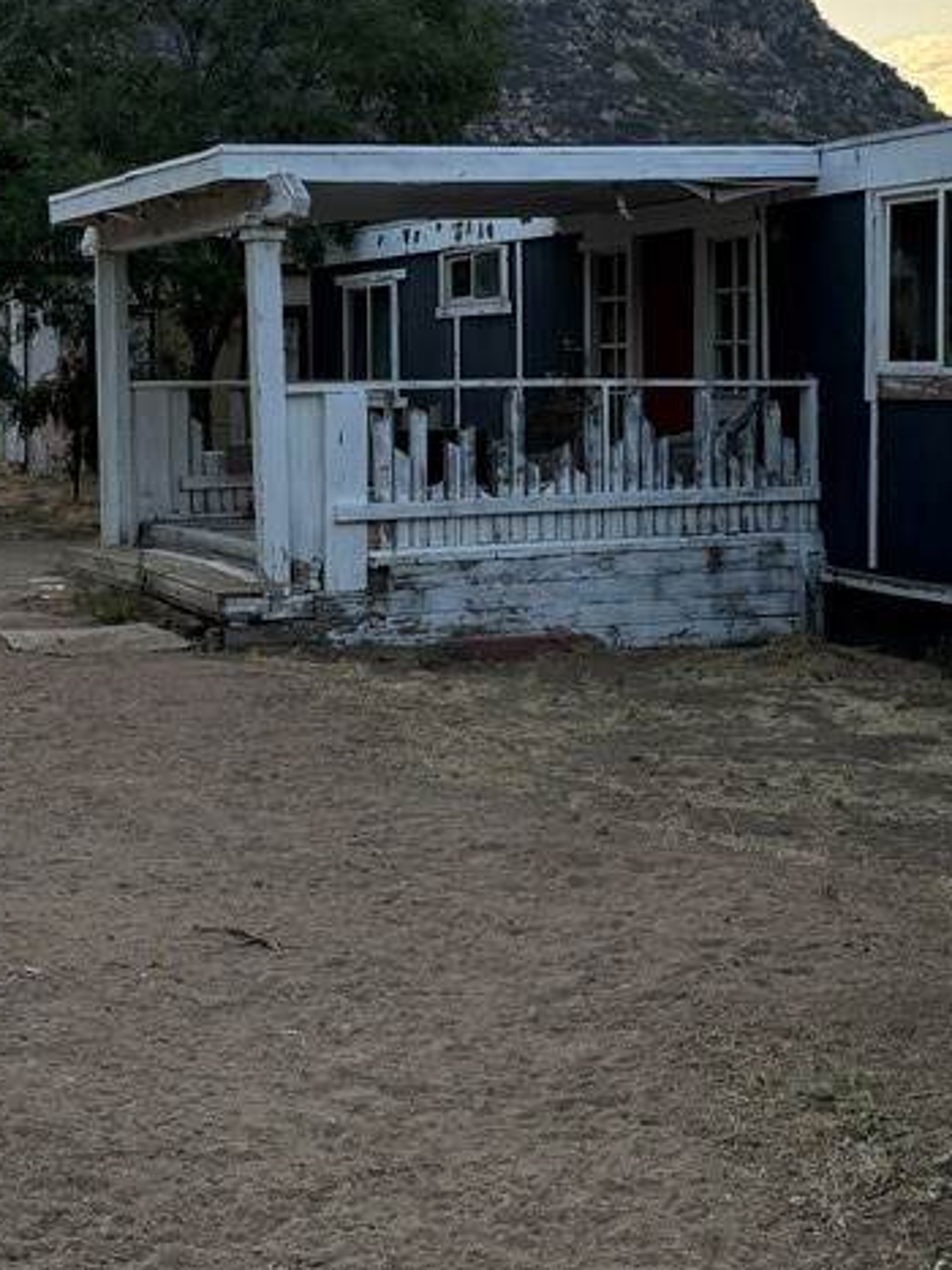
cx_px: 702
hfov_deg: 25.4
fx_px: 2091
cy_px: 460
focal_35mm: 57
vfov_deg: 33.6
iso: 50
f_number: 1.6
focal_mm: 5.96
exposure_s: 1/970
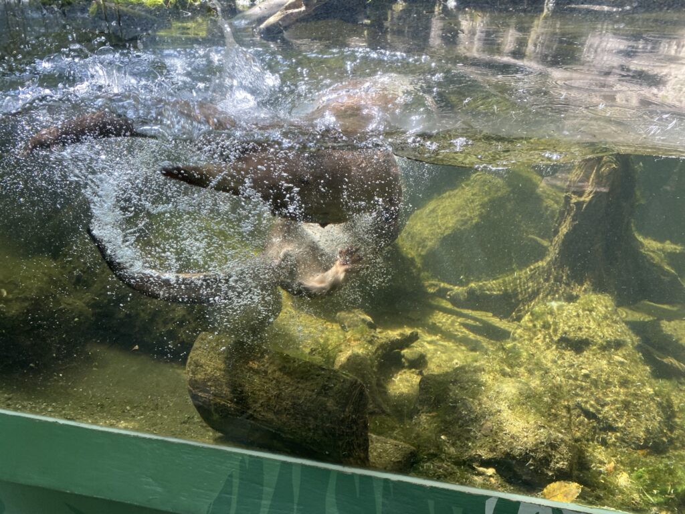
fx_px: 515
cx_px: 342
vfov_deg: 53.1
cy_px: 257
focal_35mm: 26
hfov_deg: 67.3
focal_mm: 4.25
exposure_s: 1/122
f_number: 1.8
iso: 50
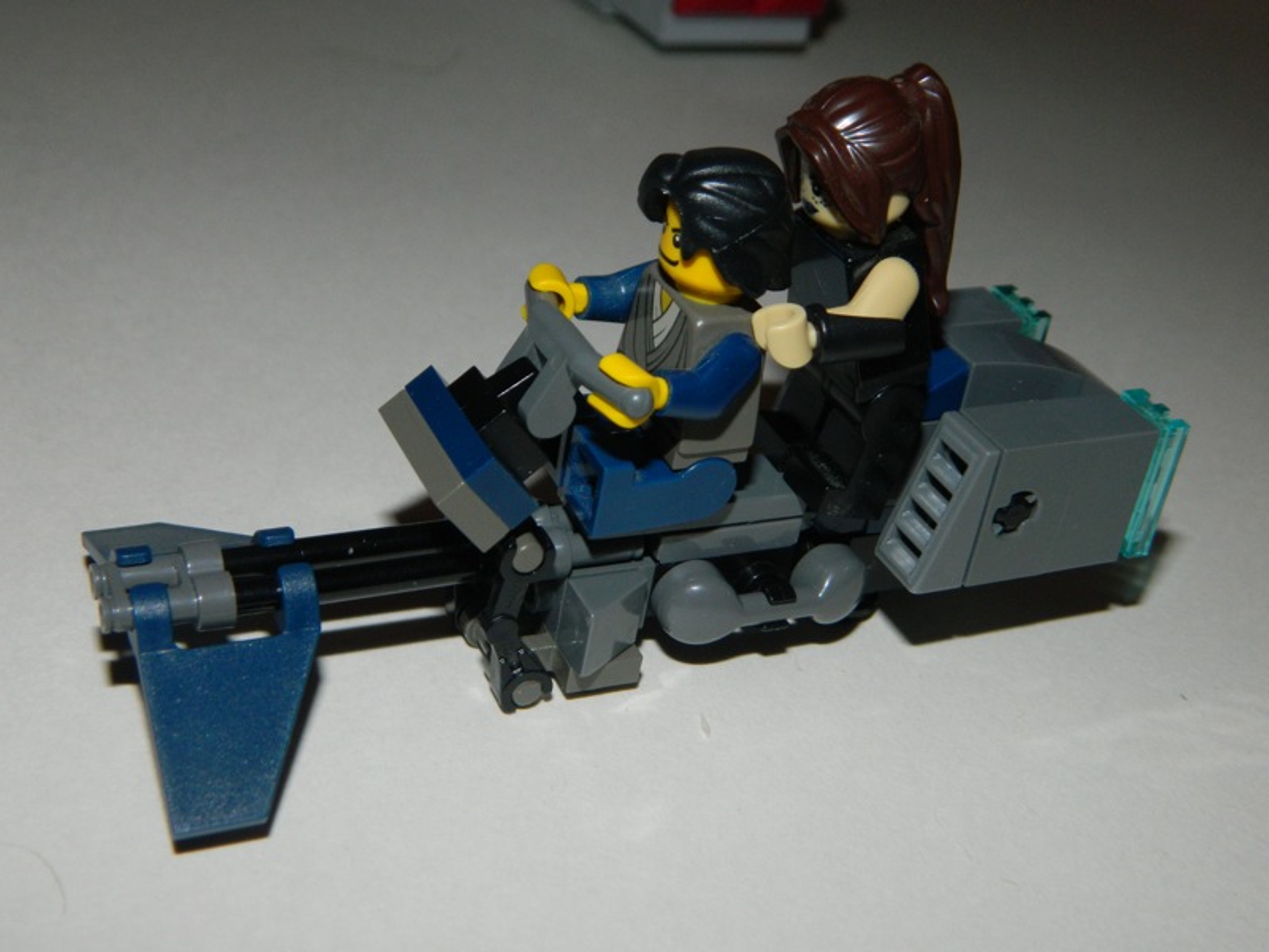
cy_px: 476
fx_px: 1723
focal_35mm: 47
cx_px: 634
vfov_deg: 30.9
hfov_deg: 40.4
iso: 200
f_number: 10.2
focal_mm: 8.4
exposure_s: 1/50
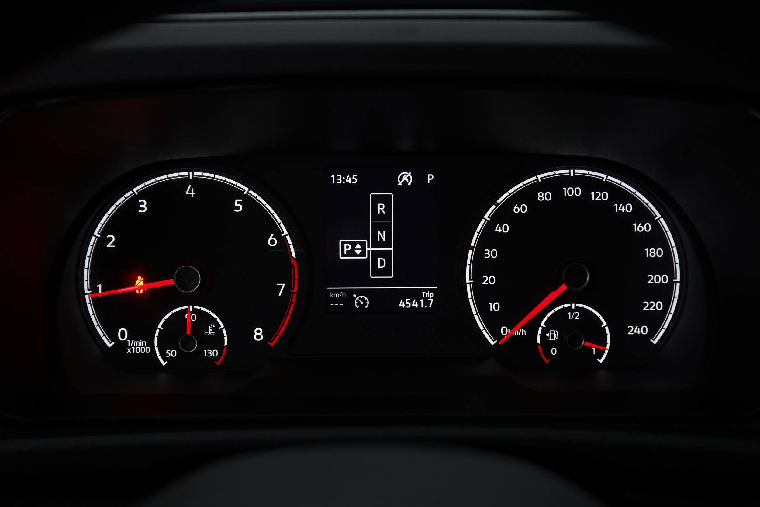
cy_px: 254
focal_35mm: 38
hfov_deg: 50.7
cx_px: 380
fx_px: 802
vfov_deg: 35.1
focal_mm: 38
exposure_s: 1/13
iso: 800
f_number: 5.6
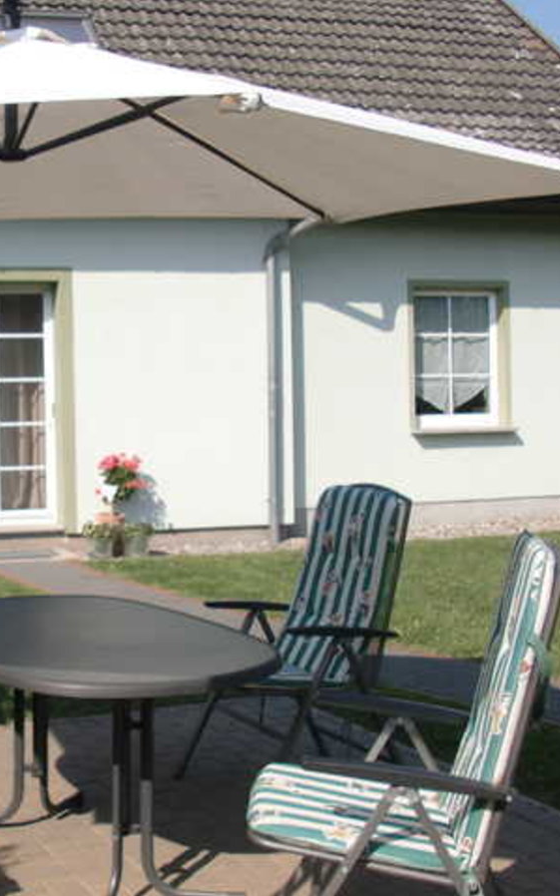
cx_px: 5
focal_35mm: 51
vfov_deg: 39.6
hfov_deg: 24.2
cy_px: 448
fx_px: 1246
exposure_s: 1/160
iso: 64
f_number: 7.9
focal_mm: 6.3
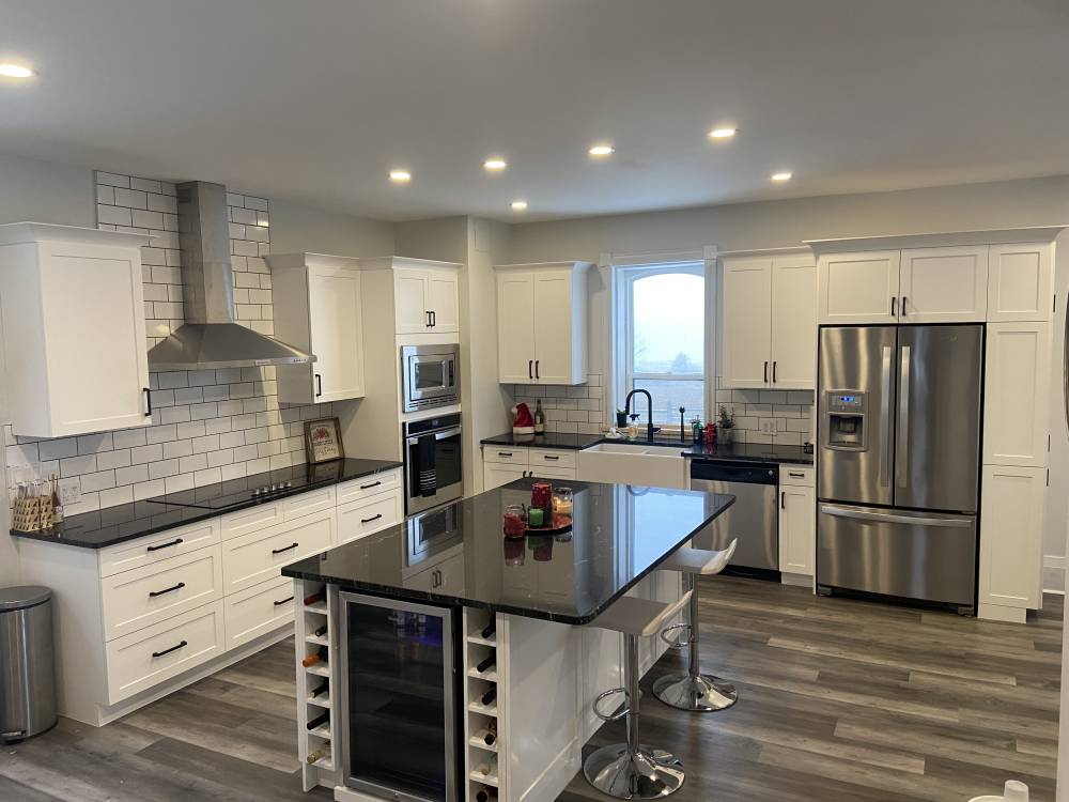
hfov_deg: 67.3
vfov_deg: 53.1
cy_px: 401
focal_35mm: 26
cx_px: 534
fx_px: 803
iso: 160
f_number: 1.8
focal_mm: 4.25
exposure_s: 1/60
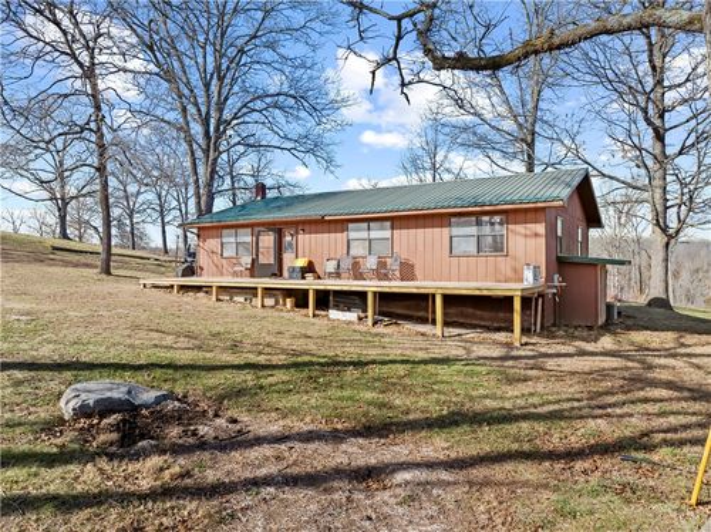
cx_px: 356
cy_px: 266
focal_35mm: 24
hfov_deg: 71.6
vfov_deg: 56.7
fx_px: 492
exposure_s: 1/1000
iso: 100
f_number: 2.8
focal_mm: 12.29
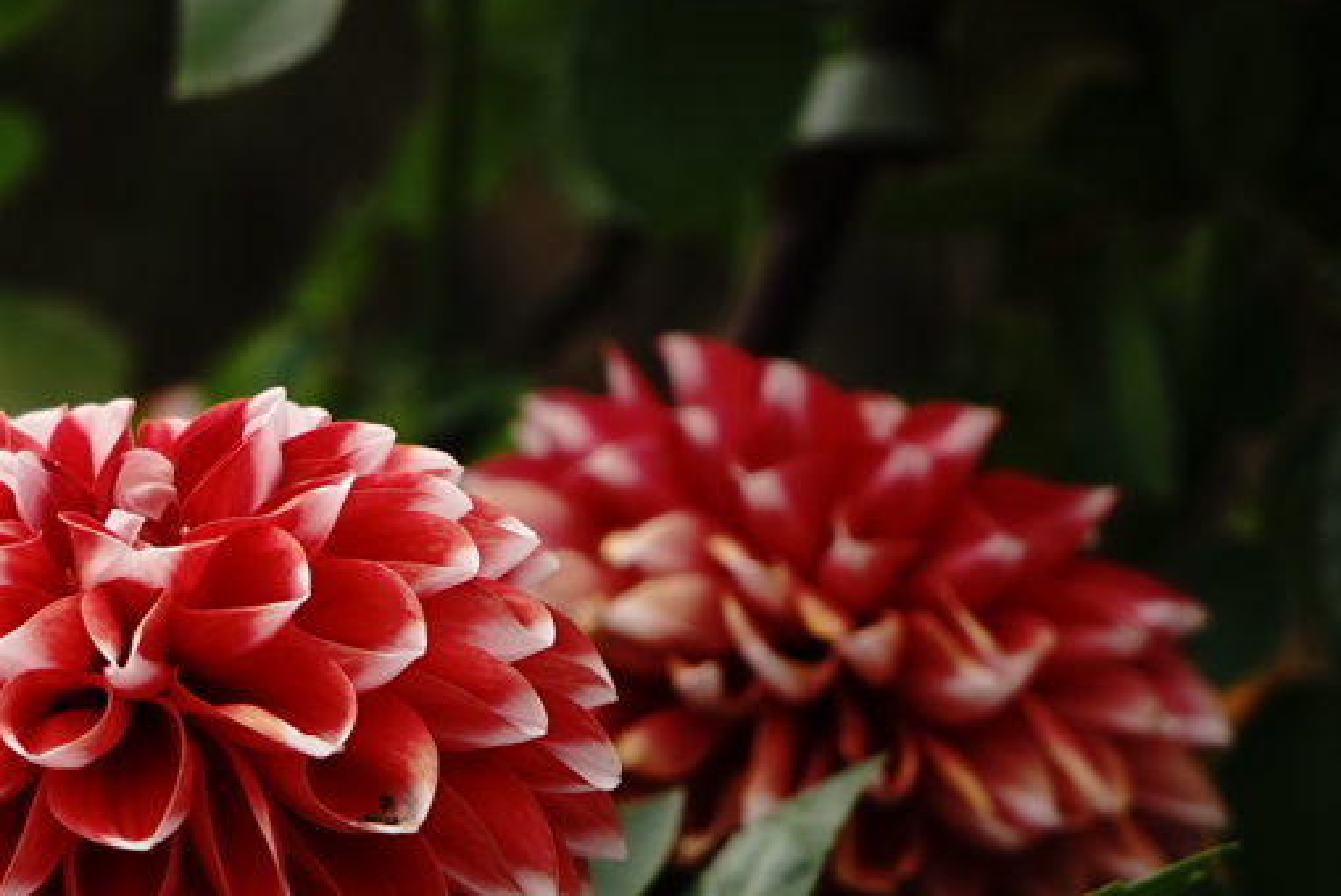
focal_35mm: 211
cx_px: 337
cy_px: 551
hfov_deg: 9.7
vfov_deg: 6.5
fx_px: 7864
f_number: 5.6
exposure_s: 1/250
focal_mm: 70
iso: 100
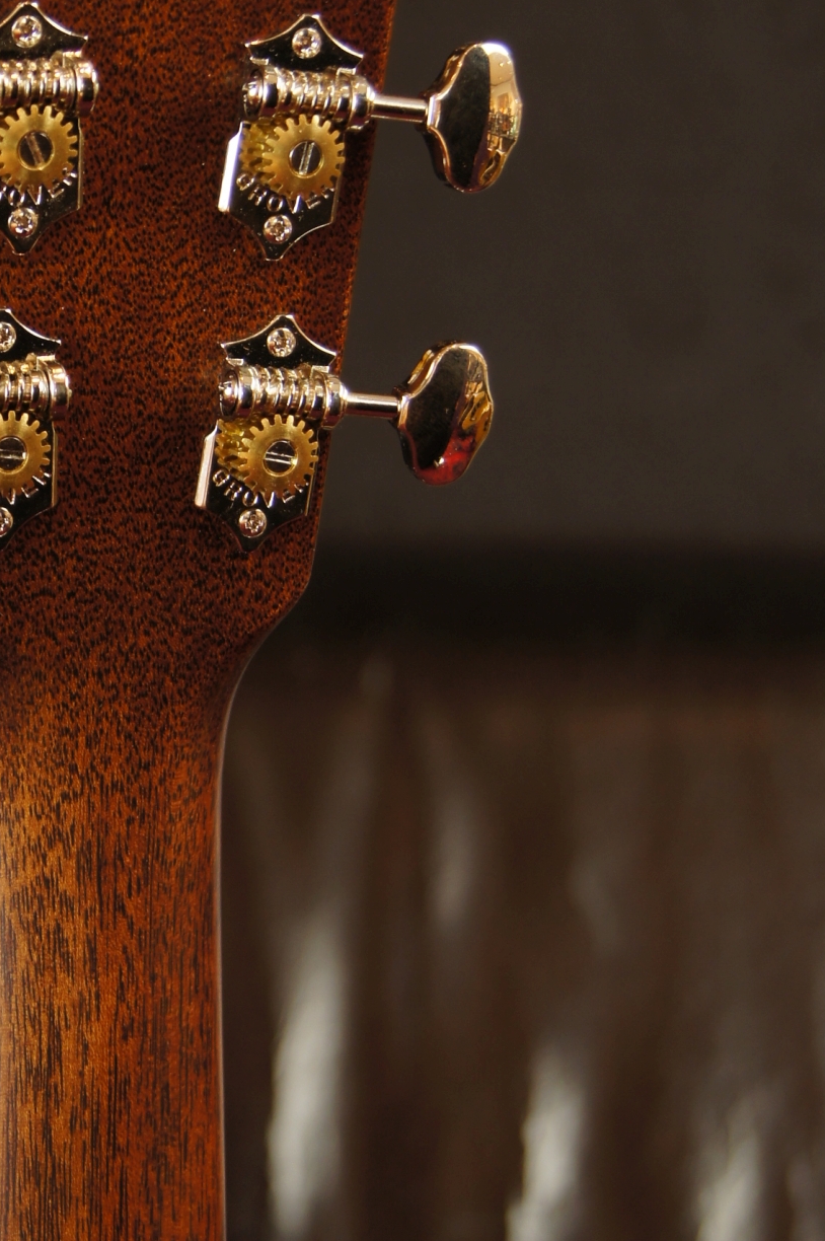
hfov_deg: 13.1
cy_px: 444
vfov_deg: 19.8
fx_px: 3546
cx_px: 29
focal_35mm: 103
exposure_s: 1/5
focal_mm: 35
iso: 100
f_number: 5
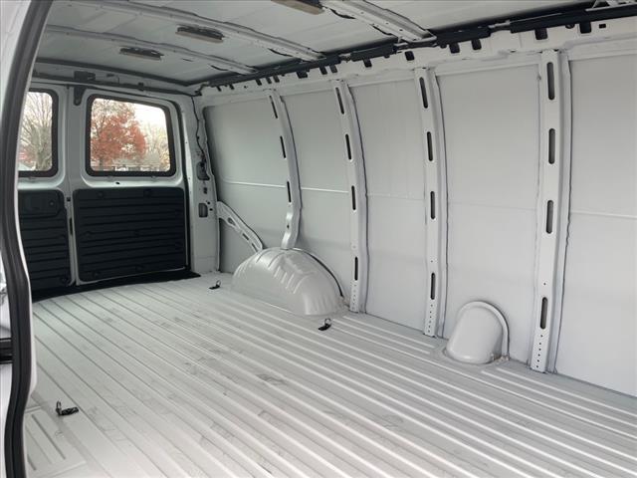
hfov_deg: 67.3
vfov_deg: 53.1
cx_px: 318
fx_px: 478
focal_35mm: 26
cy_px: 239
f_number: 1.6
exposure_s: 1/121
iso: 64
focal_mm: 4.2
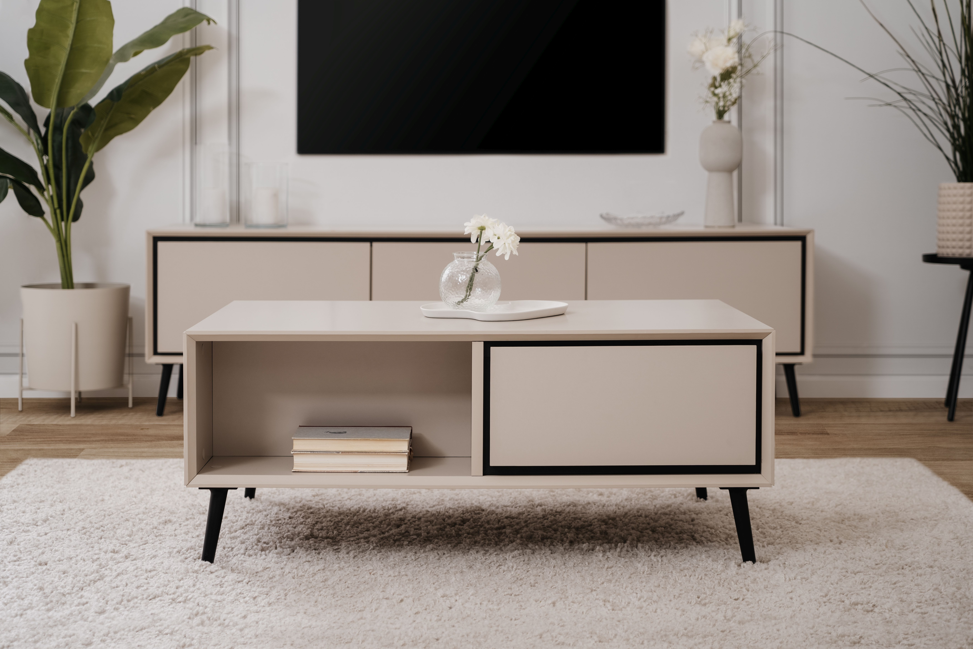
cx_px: 486
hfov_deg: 39.6
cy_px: 324
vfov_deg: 27.0
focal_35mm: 50
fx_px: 1351
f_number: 4
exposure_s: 1/8
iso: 100
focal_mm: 50
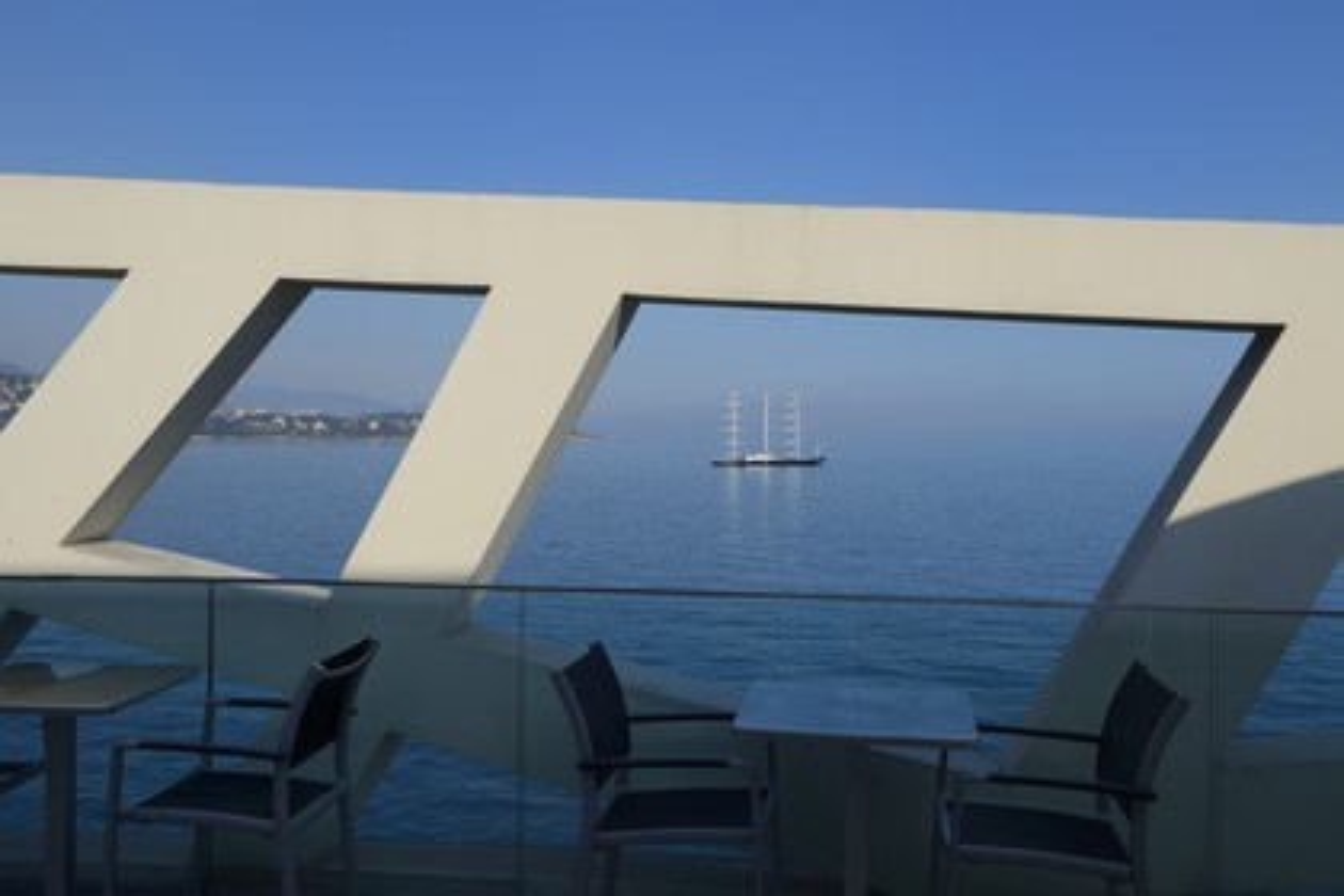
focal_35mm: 32
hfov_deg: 58.7
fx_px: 1195
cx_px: 672
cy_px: 448
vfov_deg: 41.1
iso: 200
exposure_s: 1/160
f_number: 20
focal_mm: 32
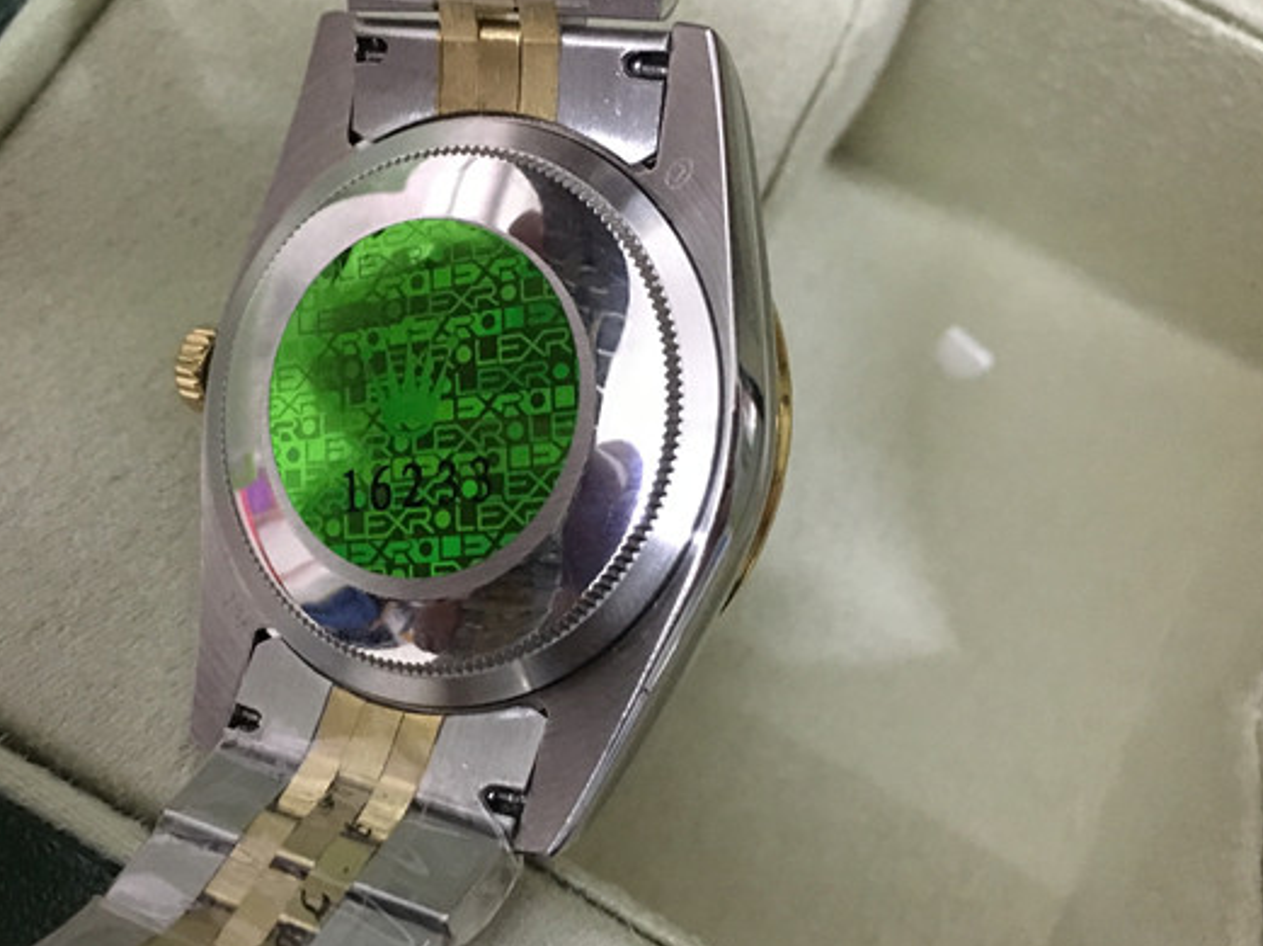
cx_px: 499
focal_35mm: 39
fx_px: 1422
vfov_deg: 36.8
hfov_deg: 47.6
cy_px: 489
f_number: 2.2
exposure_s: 1/17
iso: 320
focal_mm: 4.15
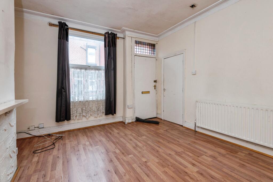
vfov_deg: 73.7
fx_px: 121
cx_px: 136
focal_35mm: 16
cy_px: 91
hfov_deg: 96.8
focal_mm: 16
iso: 320
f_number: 8
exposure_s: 1/13
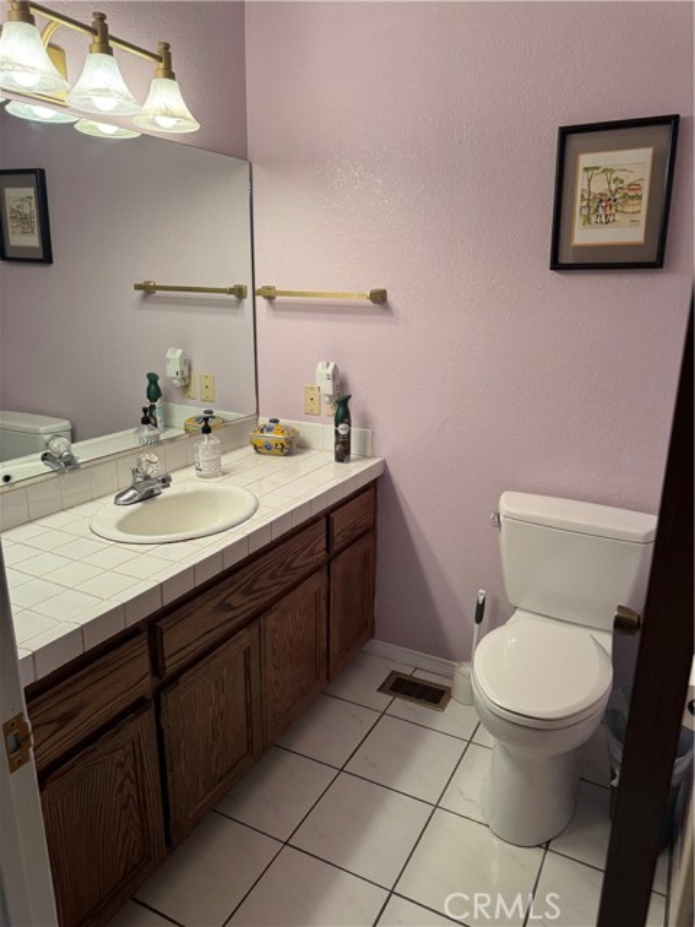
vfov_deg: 71.6
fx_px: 642
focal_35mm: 24
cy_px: 464
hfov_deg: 56.8
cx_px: 348
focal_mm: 6.76
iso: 125
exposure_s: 1/120
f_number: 1.78
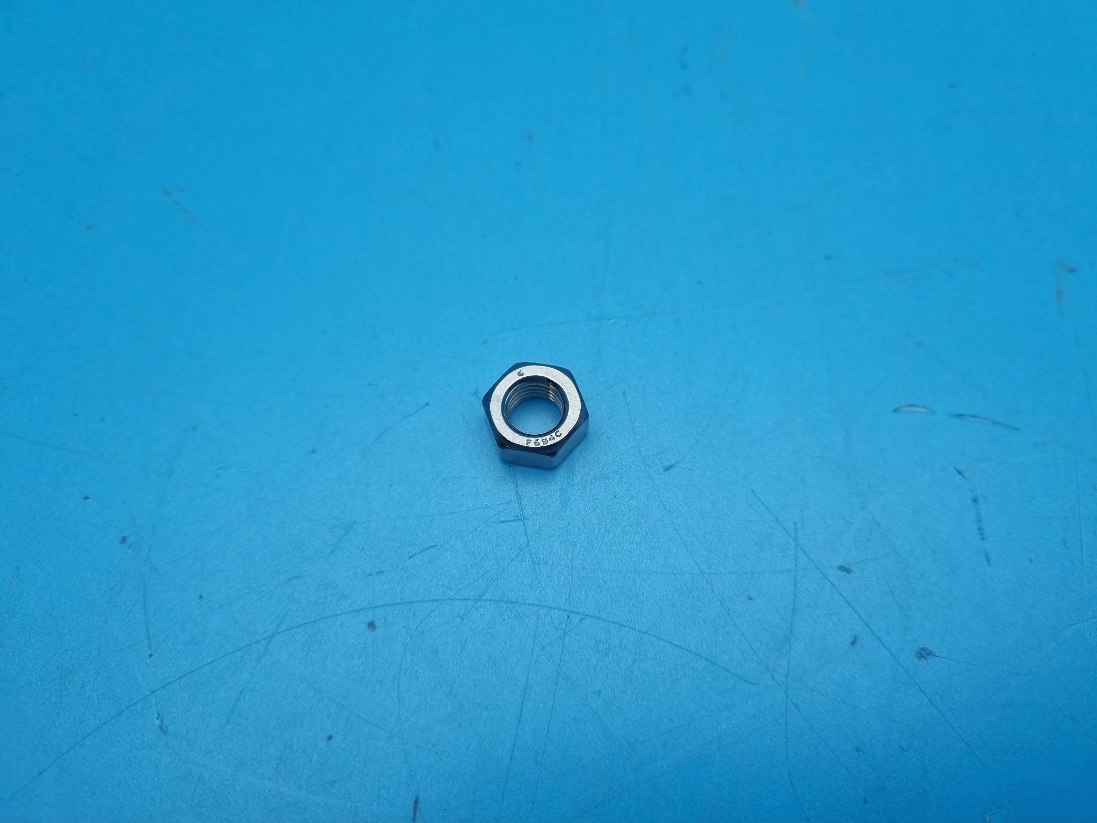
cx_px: 548
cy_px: 412
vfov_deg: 53.1
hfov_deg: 67.3
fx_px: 824
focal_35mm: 26
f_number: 1.8
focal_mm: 5.4
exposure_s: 1/556
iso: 50
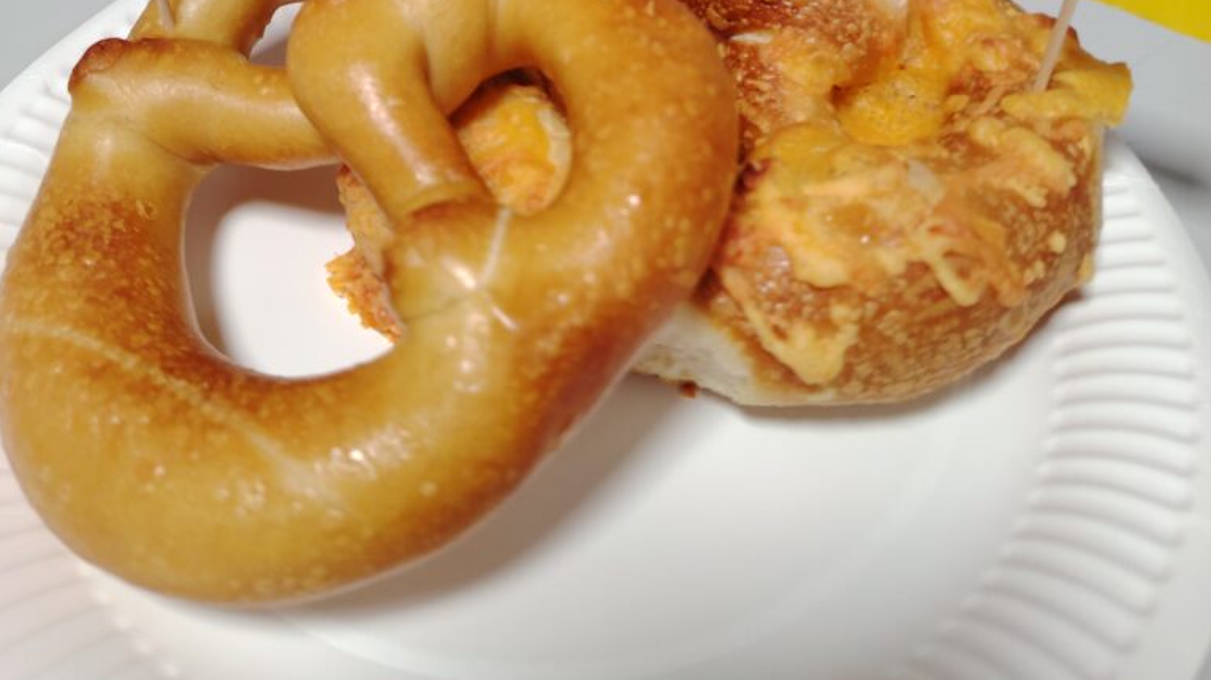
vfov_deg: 29.6
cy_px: -108
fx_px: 1124
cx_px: 605
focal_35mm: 35
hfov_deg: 56.6
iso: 750
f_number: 1.75
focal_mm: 5.25
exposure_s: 1/50
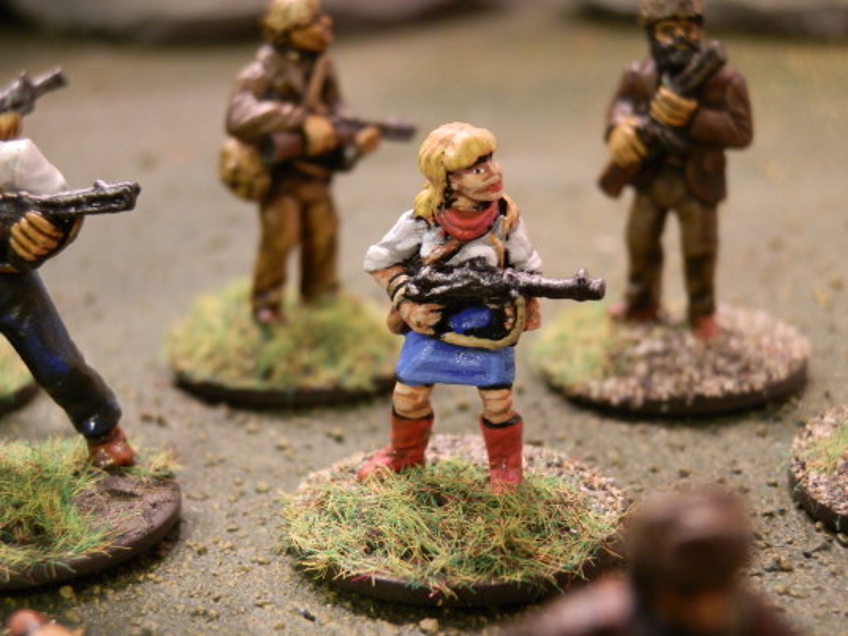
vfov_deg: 24.0
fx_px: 1494
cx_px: 424
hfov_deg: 31.7
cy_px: 318
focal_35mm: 61
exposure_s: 1/8
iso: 250
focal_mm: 10.99
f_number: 3.7
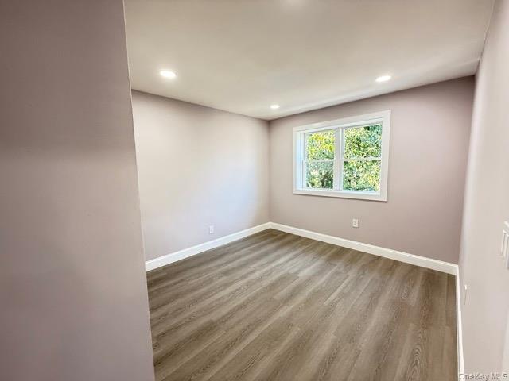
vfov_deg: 85.7
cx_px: 254
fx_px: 206
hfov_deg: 102.1
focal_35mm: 14
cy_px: 190
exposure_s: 1/79
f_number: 2.2
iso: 400
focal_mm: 2.22
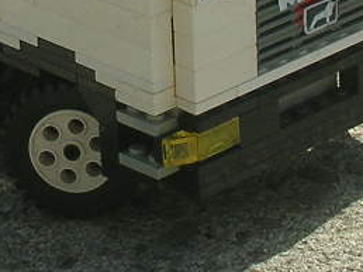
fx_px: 3038
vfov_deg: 5.1
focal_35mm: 290
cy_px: -54
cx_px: -72
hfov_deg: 6.8
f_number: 6.5
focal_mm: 11.1
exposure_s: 1/291
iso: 50
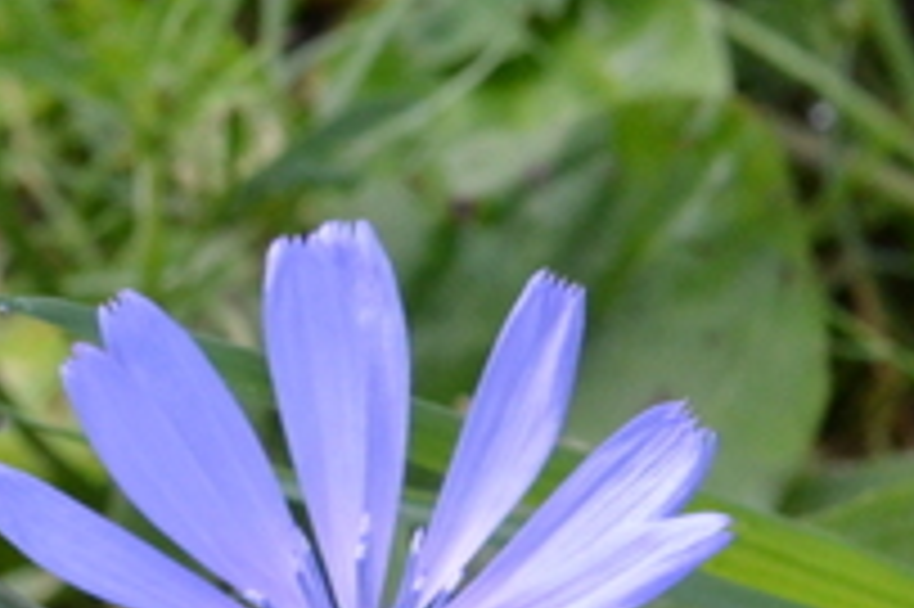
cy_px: 214
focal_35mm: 502
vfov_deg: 2.7
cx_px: -603
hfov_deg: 4.1
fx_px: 12734
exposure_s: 1/160
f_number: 11
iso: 1600
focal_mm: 85
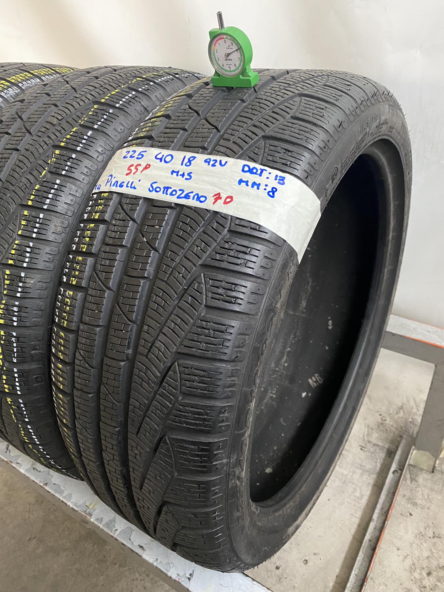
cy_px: 296
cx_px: 222
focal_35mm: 26
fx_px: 445
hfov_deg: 53.1
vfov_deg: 67.3
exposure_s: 1/56
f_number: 1.8
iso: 500
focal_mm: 4.25
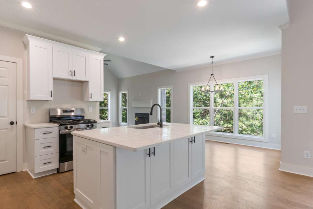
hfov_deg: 88.1
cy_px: 106
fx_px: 161
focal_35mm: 19
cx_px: 144
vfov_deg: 65.7
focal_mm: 11
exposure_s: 1/8
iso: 200
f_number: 9
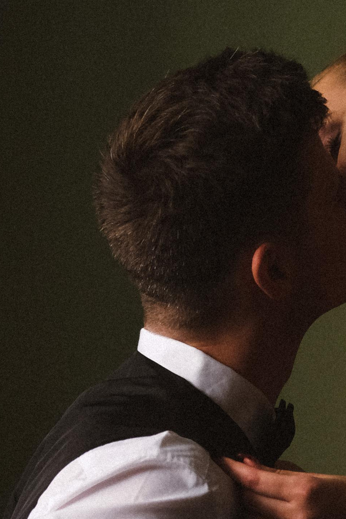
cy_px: 508
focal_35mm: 151
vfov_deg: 13.4
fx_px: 2176
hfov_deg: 9.0
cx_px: 386
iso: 2500
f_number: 2
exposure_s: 1/250
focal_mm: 35
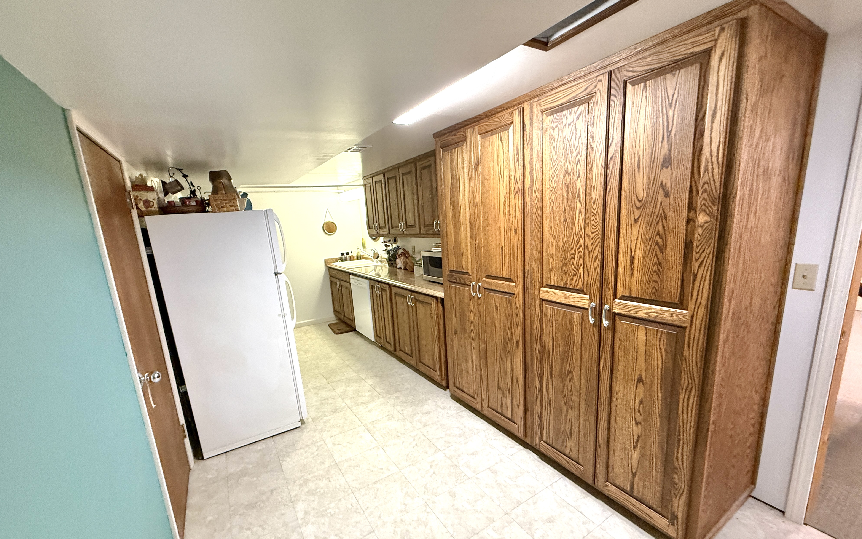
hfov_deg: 101.5
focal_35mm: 15
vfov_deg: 74.6
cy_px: 295
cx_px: 429
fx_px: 352
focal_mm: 2.22
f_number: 2.2
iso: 400
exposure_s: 1/60
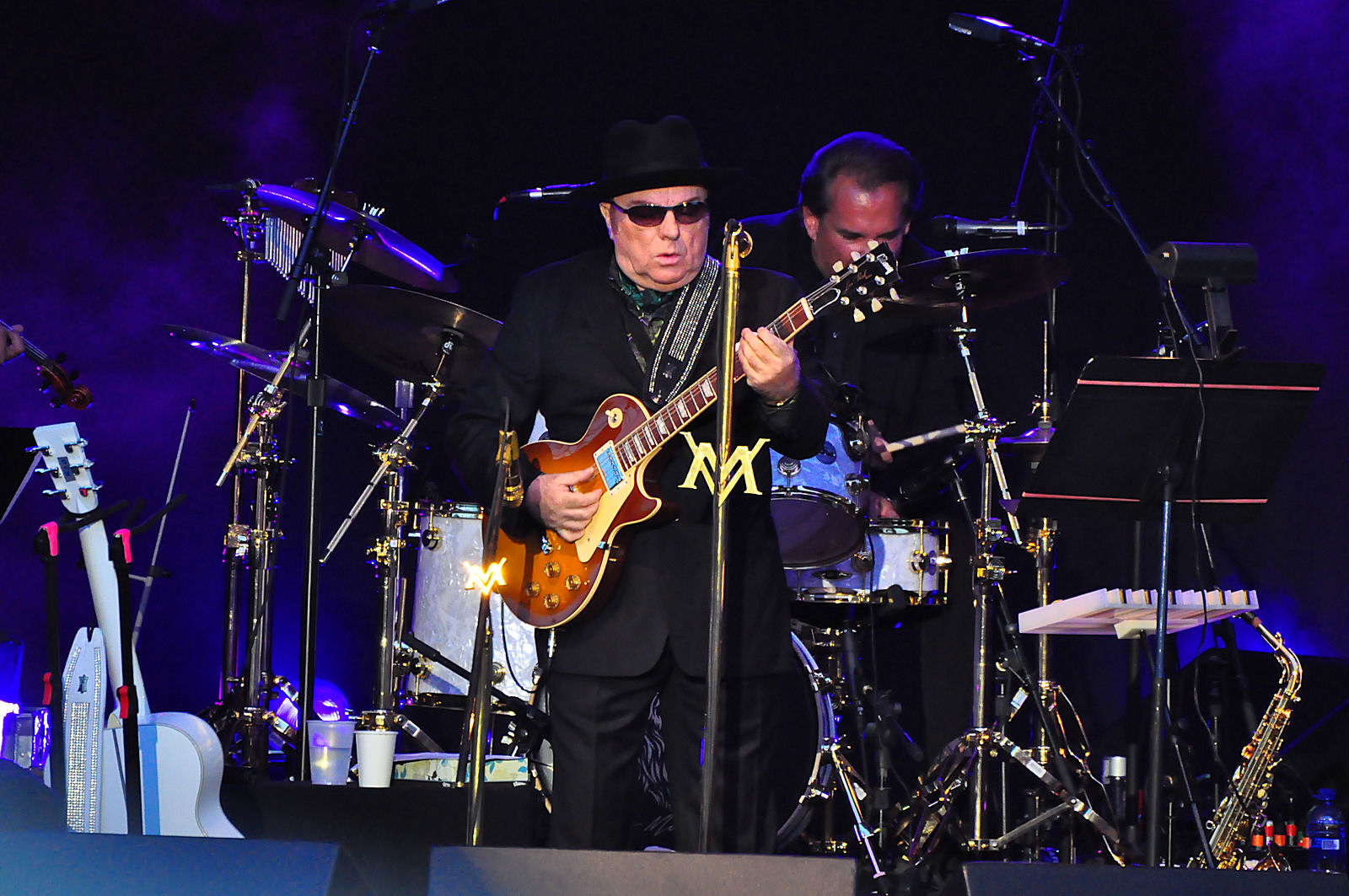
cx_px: 674
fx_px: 16843
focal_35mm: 450
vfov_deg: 3.0
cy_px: 448
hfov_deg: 4.6
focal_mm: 300
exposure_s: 1/80
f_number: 5.6
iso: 3200
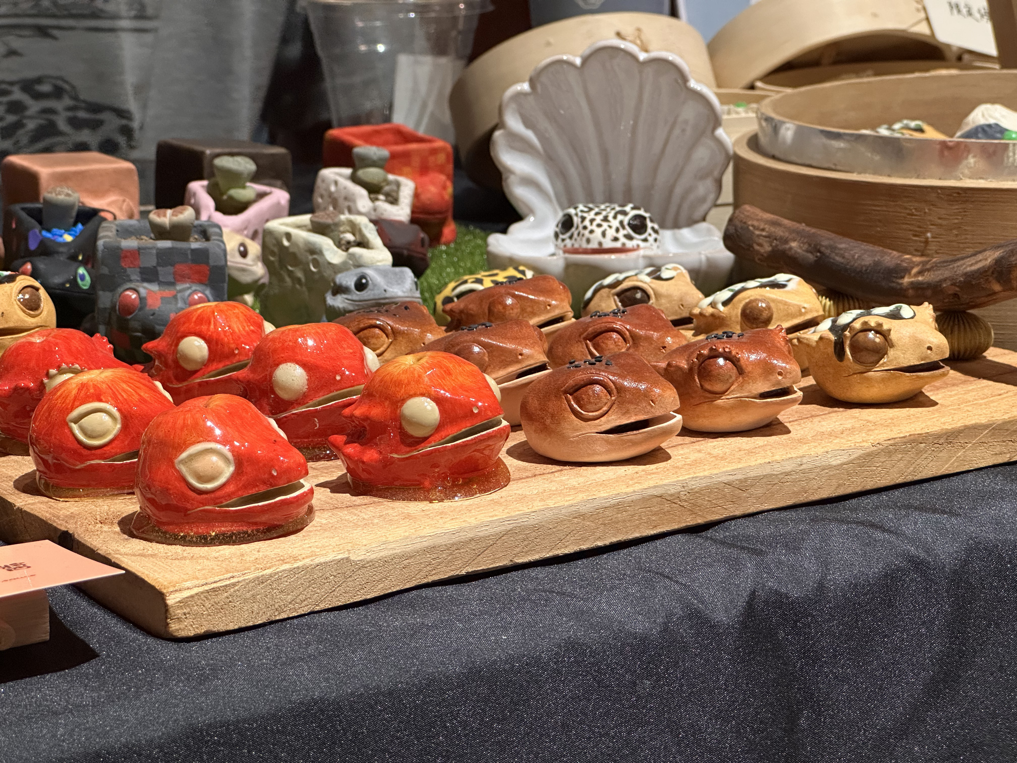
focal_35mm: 77
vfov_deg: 19.1
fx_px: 2262
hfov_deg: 25.3
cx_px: 508
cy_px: 382
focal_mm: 9
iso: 500
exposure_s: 1/41
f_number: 2.8
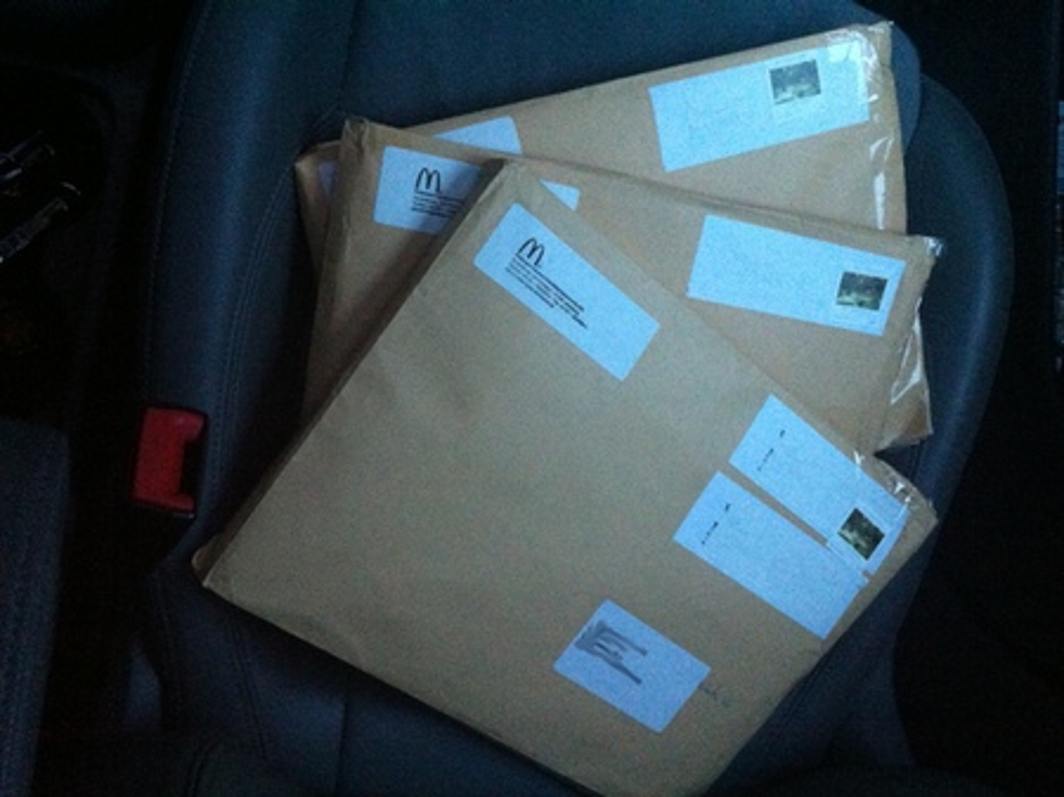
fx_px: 1075
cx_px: 532
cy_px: 398
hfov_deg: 52.7
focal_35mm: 35
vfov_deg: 40.7
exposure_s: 1/15
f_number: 2.8
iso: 800
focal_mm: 3.85
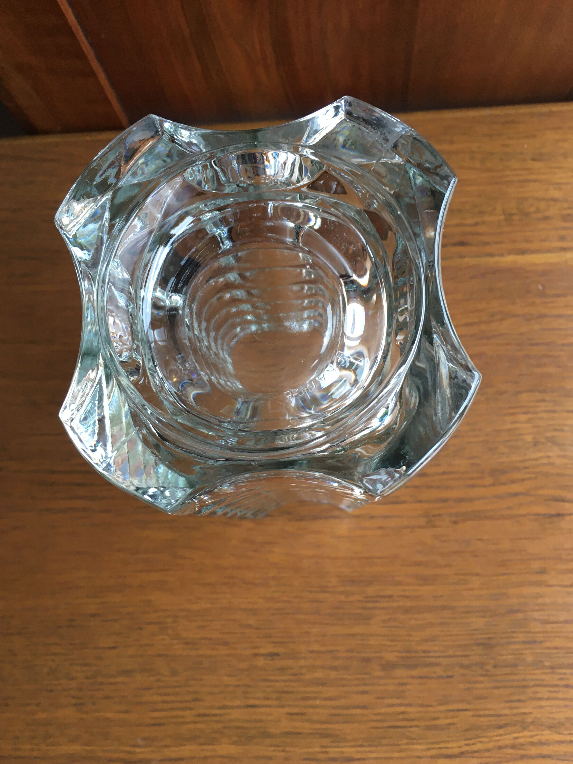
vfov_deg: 60.0
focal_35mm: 30
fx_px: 662
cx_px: 277
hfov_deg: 46.8
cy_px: 390
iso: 80
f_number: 2.2
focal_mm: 4.15
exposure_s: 1/33
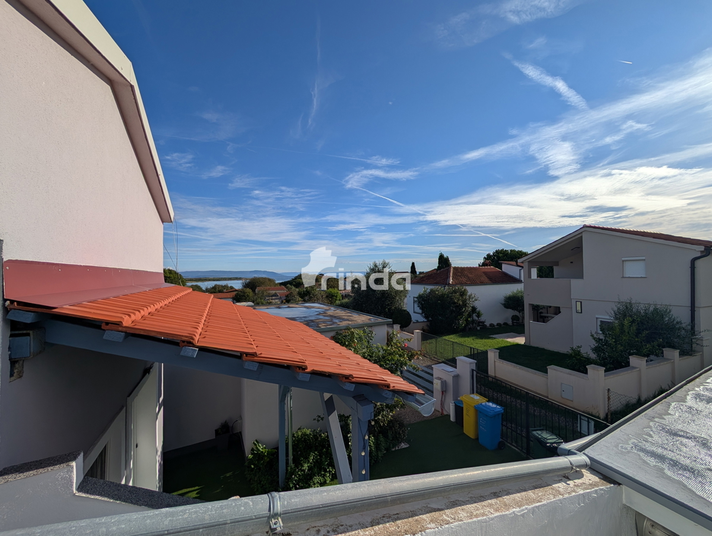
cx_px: 356
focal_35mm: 12
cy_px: 268
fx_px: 247
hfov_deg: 110.5
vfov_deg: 94.6
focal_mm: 2.02
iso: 63
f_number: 1.7
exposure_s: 1/9804
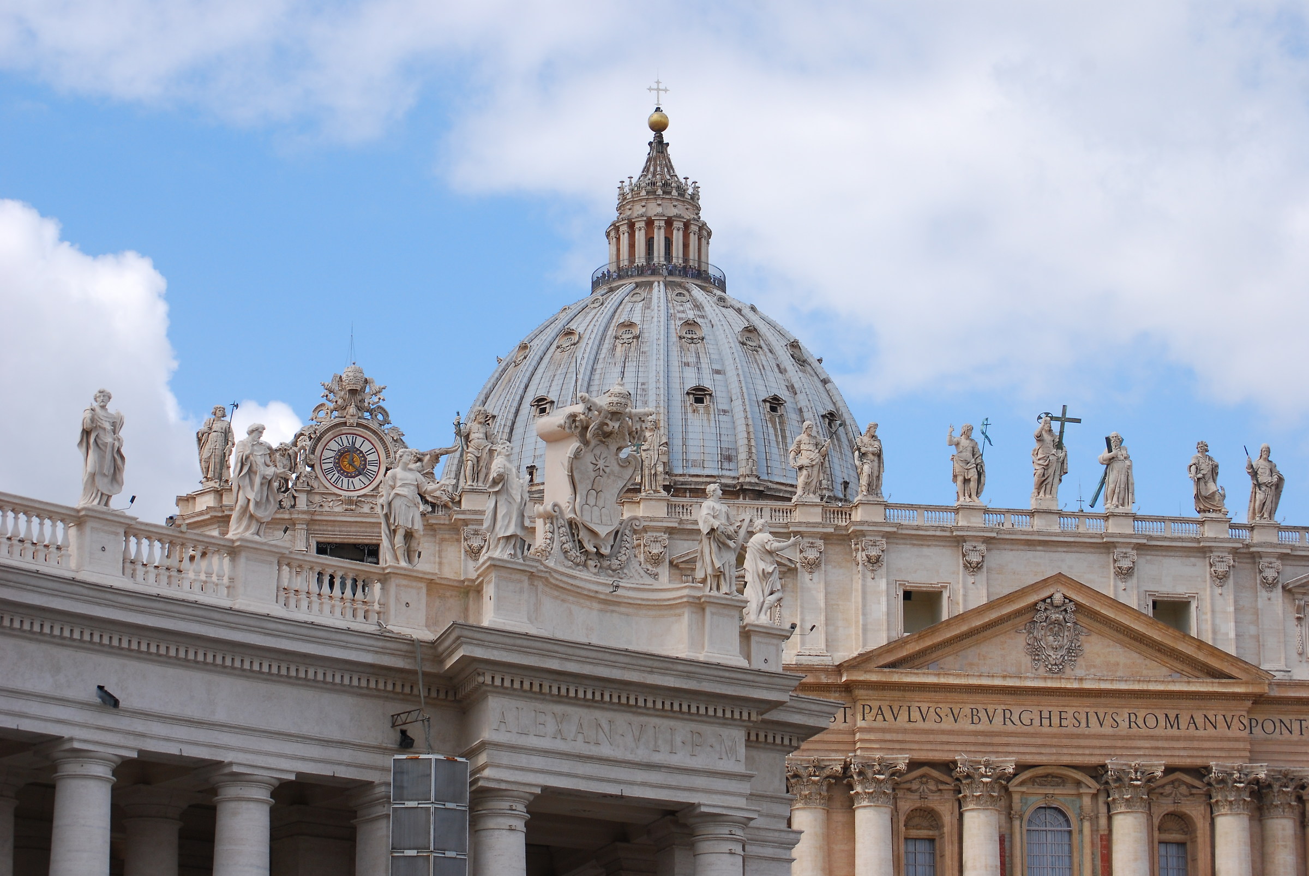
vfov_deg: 16.6
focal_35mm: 82
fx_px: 3003
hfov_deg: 24.6
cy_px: 438
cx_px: 654
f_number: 10
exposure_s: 1/400
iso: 200
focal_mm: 55
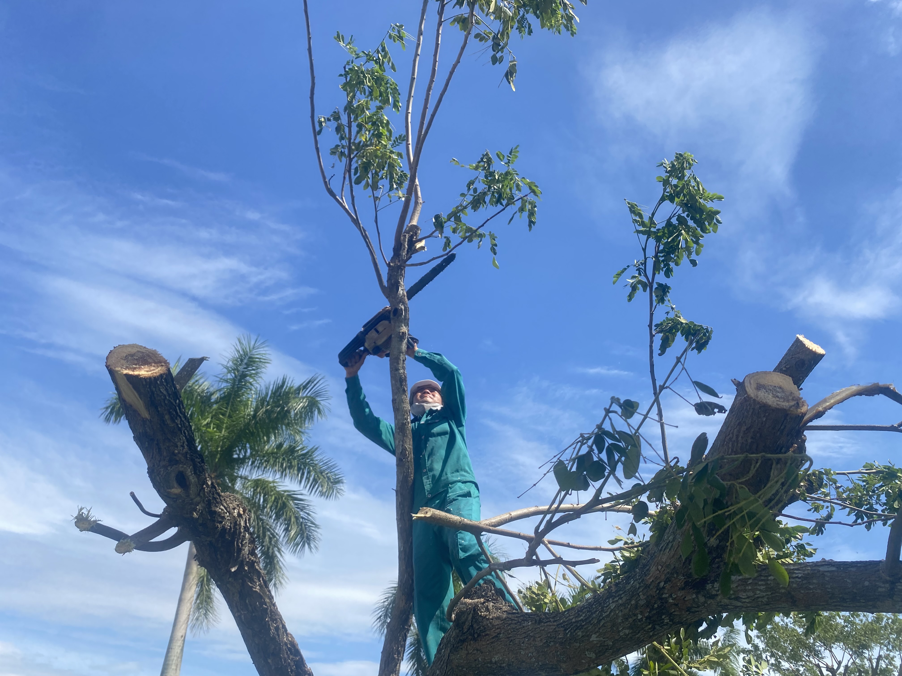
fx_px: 677
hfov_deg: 67.3
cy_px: 338
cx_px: 451
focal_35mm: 26
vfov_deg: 53.1
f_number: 1.8
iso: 32
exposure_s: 1/1898
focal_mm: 4.25
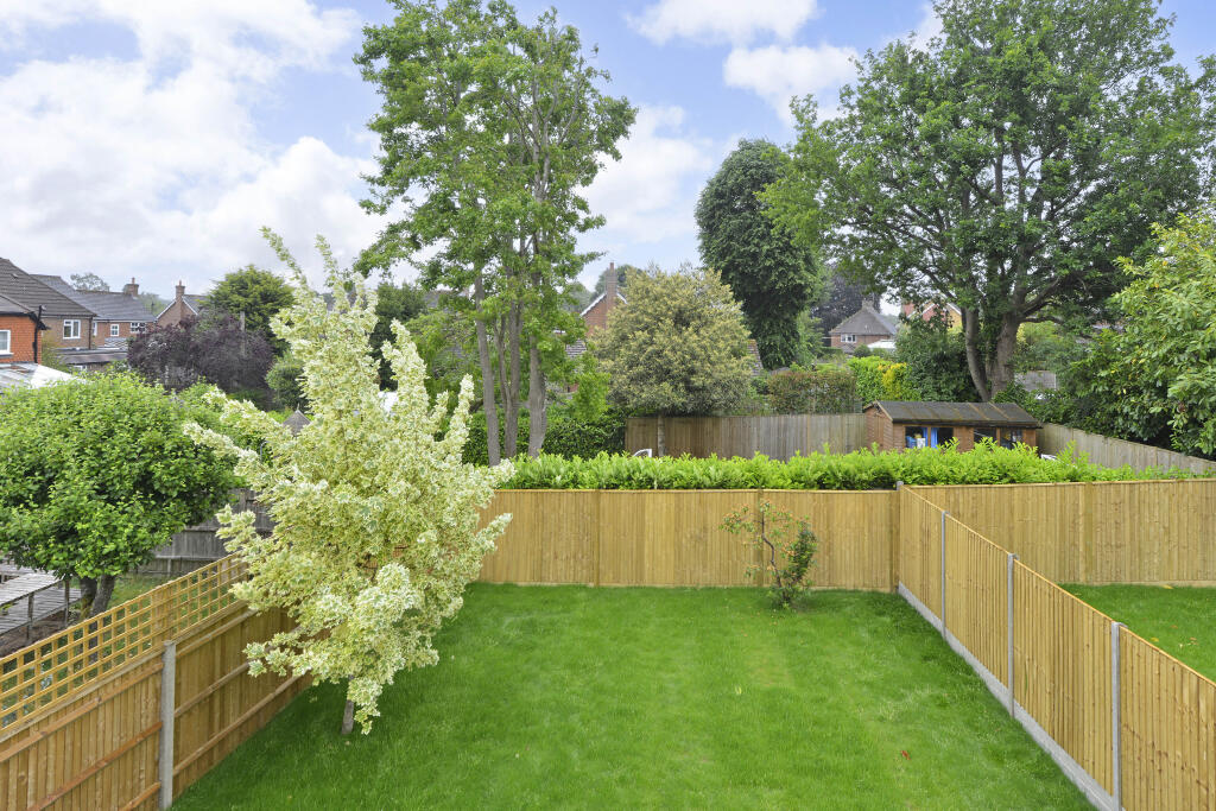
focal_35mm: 19
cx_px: 608
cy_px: 406
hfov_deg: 86.9
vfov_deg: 64.6
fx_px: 642
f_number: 14
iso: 400
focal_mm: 19
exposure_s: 1/30
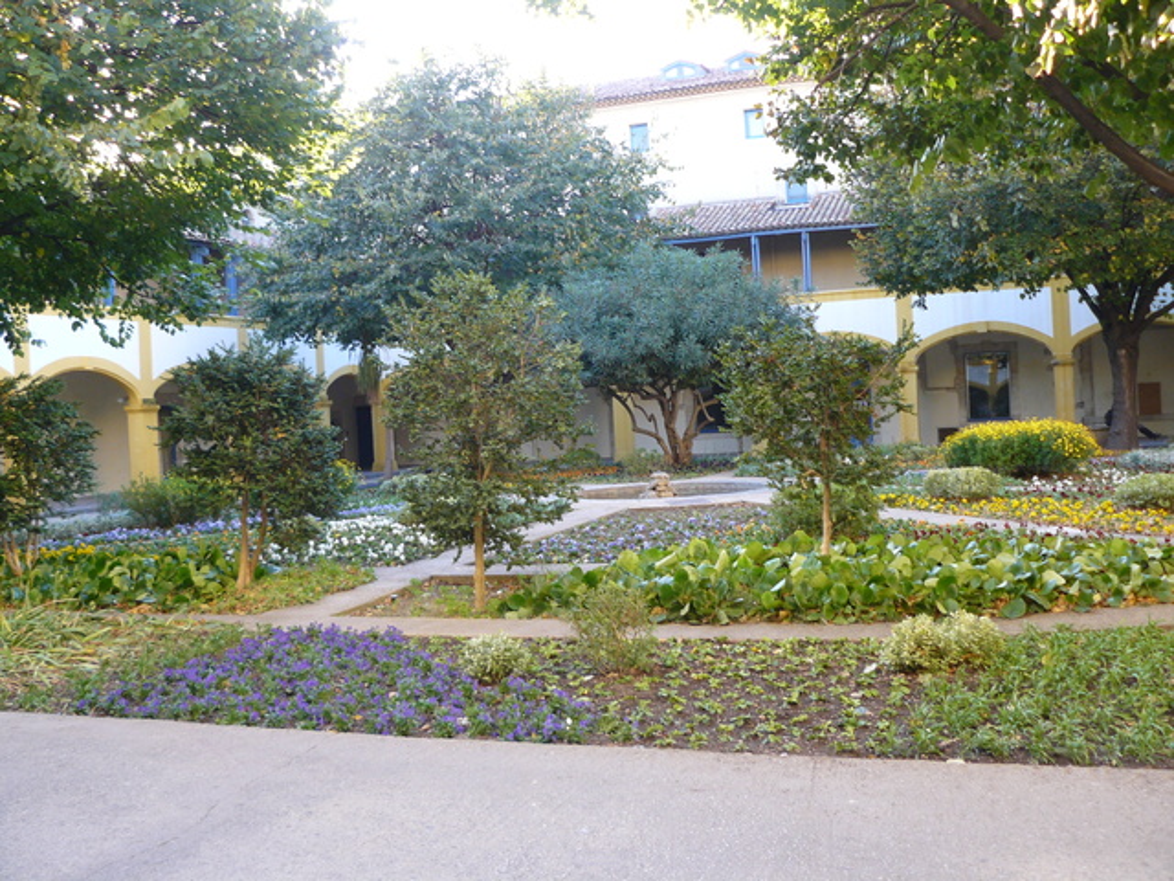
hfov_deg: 51.4
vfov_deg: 39.7
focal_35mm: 36
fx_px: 1221
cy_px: 440
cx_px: 587
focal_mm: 6
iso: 100
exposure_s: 1/50
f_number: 2.8
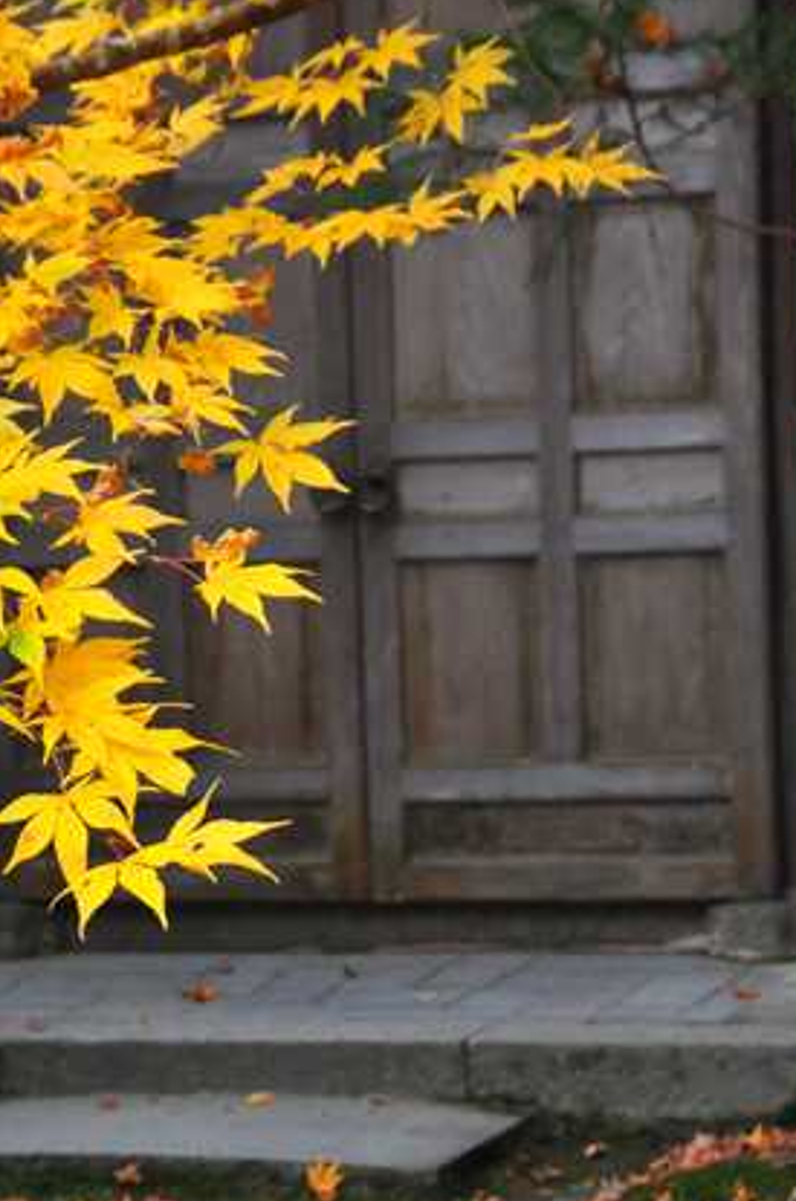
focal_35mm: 162
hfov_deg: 8.4
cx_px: 210
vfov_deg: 12.7
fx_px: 5395
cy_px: 816
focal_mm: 56
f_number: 8
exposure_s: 1/250
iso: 1600
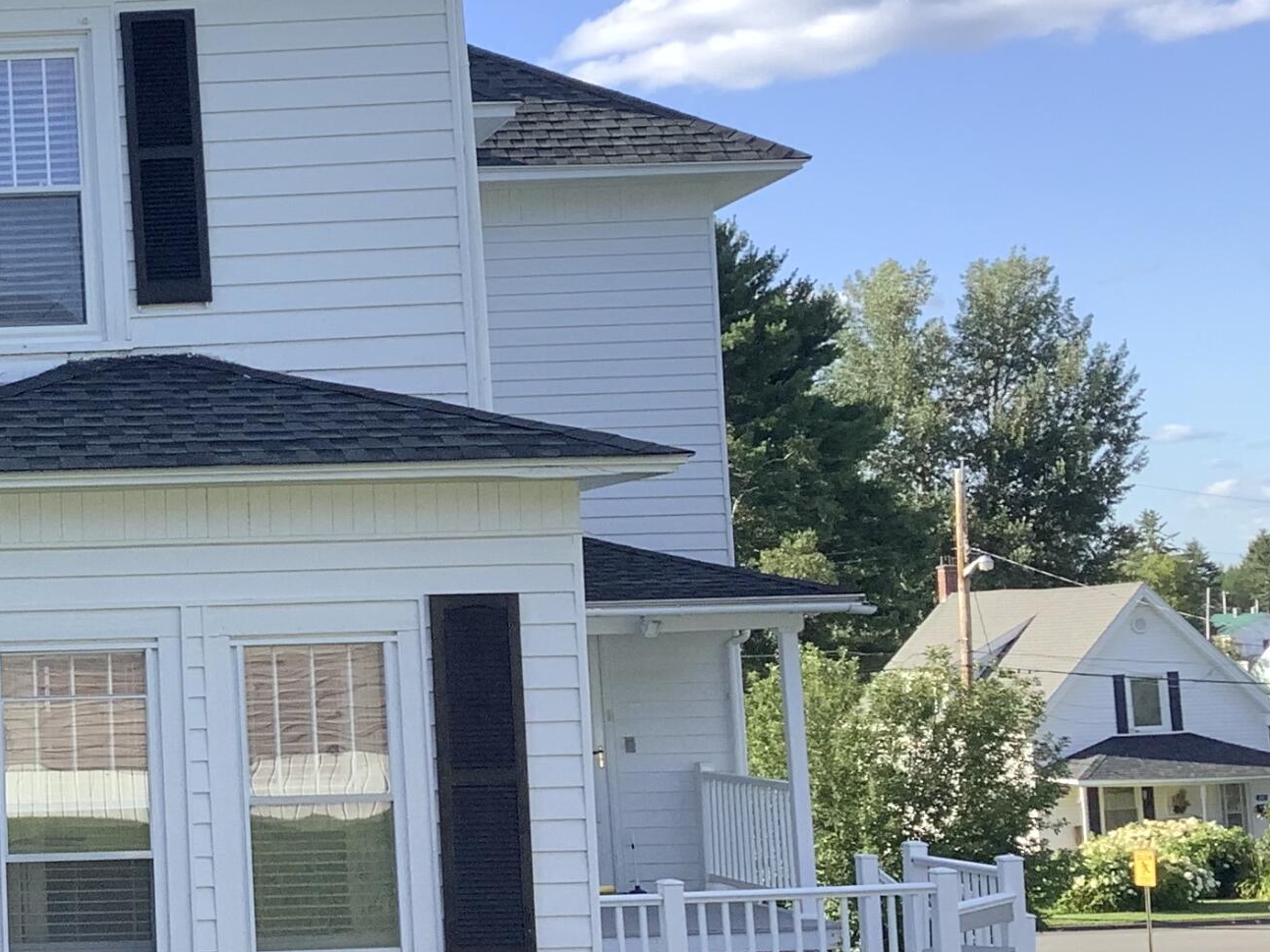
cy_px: 416
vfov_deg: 20.4
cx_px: -148
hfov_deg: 25.0
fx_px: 2642
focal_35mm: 72
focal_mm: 3.3
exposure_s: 1/586
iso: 25
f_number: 2.4
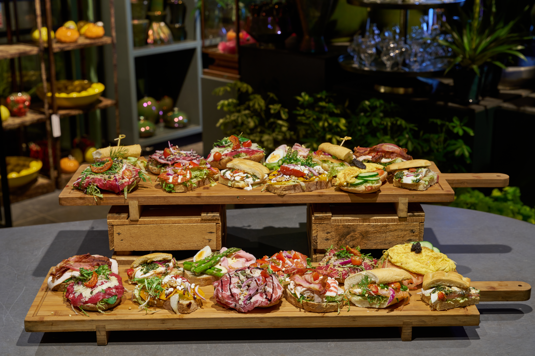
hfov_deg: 34.5
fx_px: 860
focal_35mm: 58
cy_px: 178
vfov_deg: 23.4
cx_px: 268
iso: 100
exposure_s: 1/10
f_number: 6.3
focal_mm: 57.9
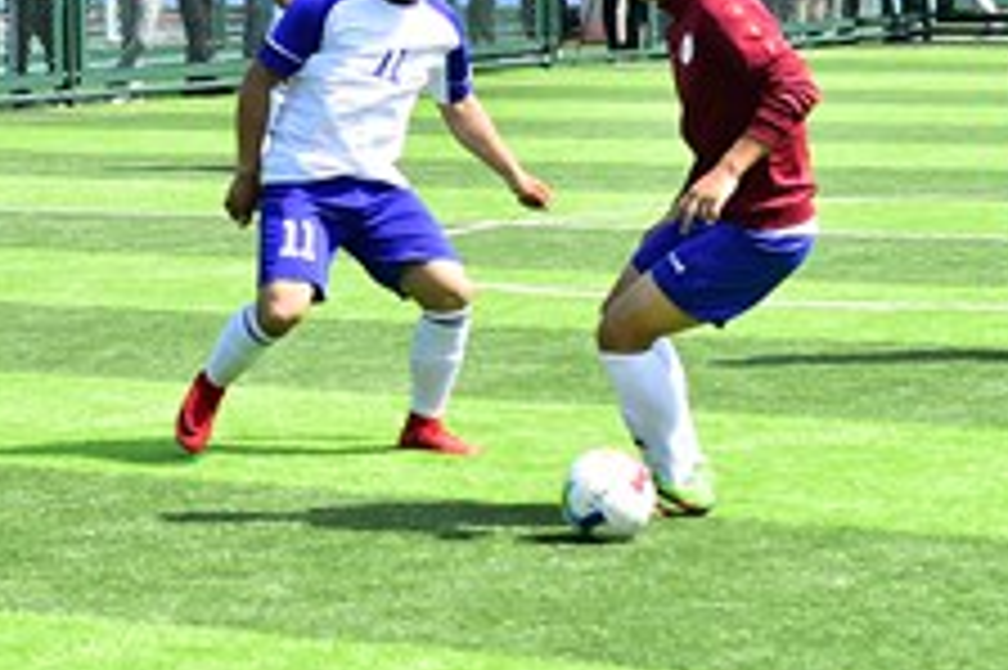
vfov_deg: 7.7
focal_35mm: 177
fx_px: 4952
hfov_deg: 11.5
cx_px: 104
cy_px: 106
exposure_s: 1/250
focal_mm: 62
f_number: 6.3
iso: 125
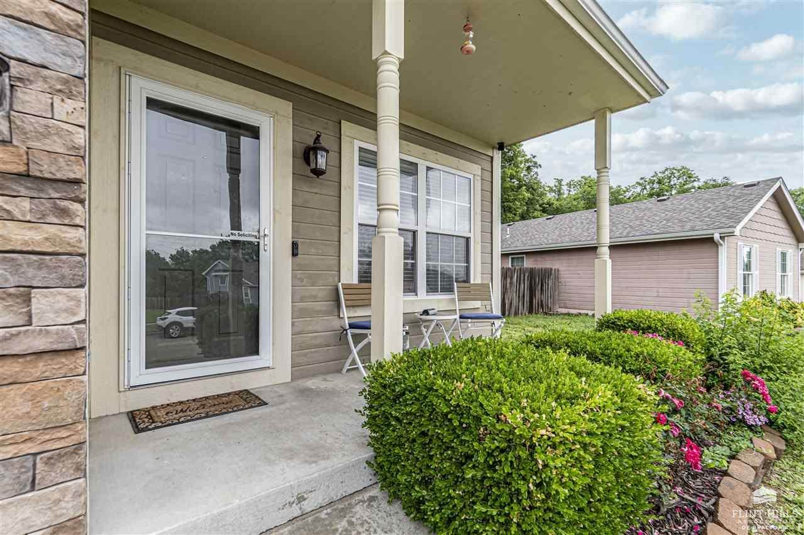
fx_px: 335
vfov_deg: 77.3
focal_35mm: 15
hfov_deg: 100.4
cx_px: 402
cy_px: 268
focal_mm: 10
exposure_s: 1/60
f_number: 7.1
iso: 100
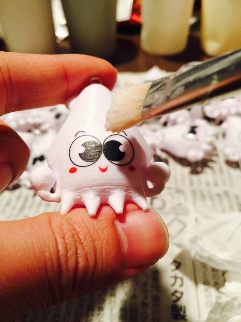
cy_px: 161
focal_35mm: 29
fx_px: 269
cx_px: 120
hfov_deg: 48.2
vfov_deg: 61.7
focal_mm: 4.15
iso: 250
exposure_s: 1/15
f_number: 2.2
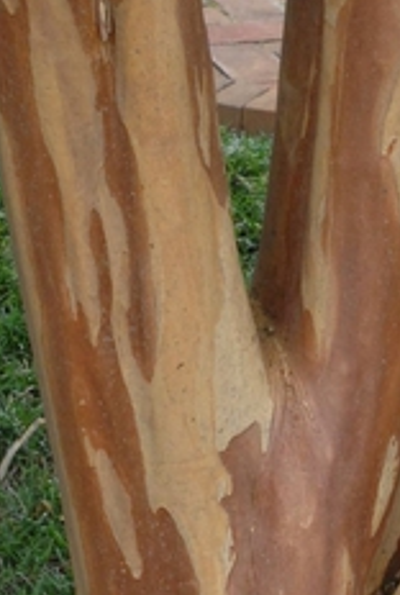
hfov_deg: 7.5
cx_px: 342
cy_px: 213
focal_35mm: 185
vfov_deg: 11.1
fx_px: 3065
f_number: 8
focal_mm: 28
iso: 400
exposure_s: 1/250
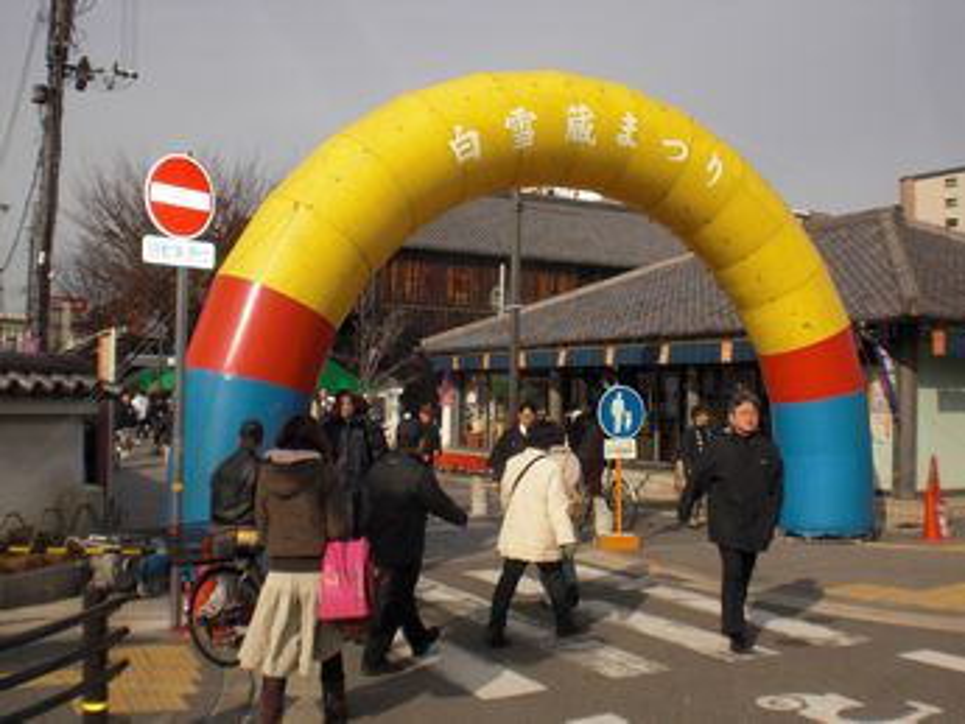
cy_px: 362
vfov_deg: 37.7
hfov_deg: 49.0
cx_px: 482
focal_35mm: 38
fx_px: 1060
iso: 64
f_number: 5.6
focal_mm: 6.3
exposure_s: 1/400
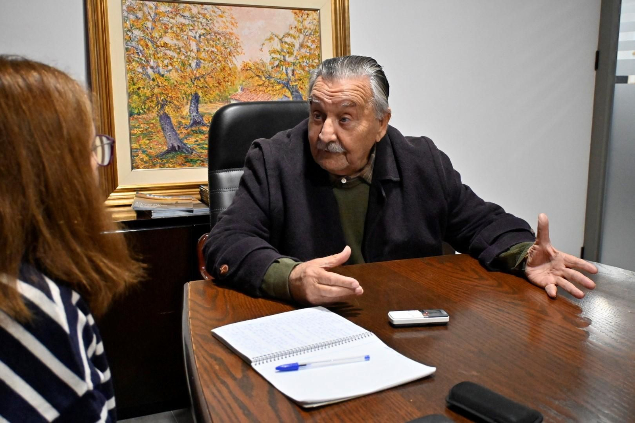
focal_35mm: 38
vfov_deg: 35.5
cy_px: 212
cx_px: 318
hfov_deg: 51.3
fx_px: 661
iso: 4000
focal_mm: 25
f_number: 4.2
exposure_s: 1/100
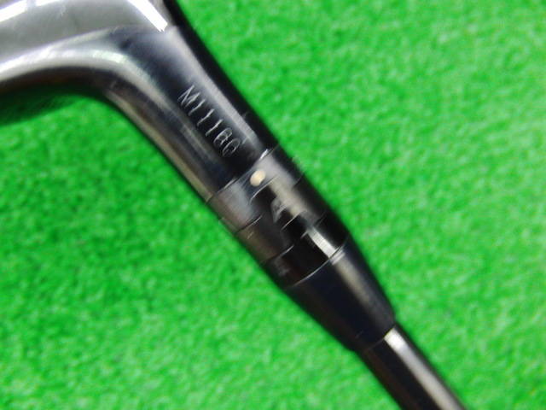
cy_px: 205
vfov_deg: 38.7
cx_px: 273
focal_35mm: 37
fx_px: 584
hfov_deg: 50.1
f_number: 3.6
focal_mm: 6.42
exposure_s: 1/15
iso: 400
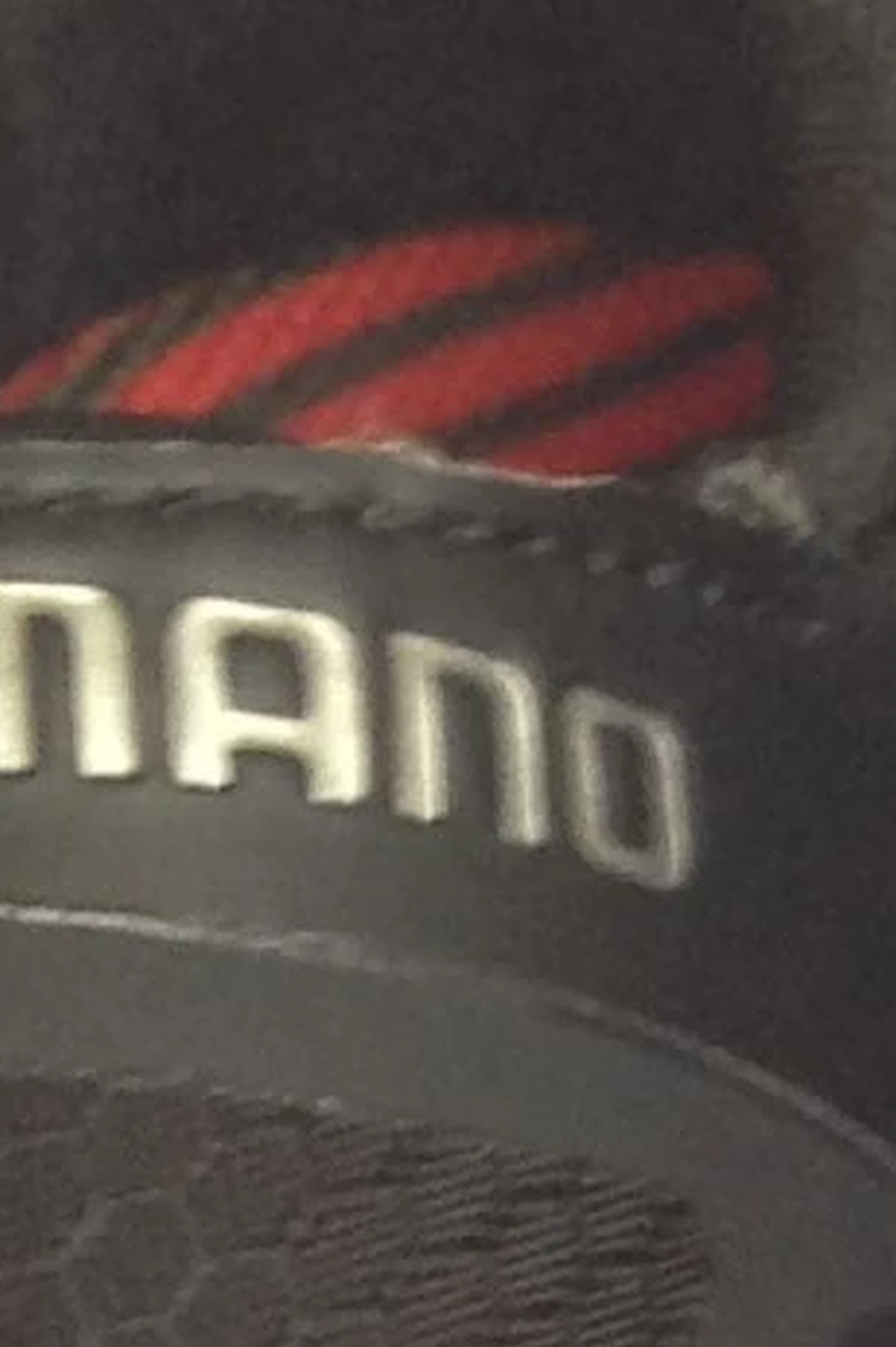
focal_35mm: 243
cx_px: 1847
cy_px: 3246
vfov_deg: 7.9
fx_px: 9078
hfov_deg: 5.5
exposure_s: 1/20
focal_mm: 4.12
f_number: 2.4
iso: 100
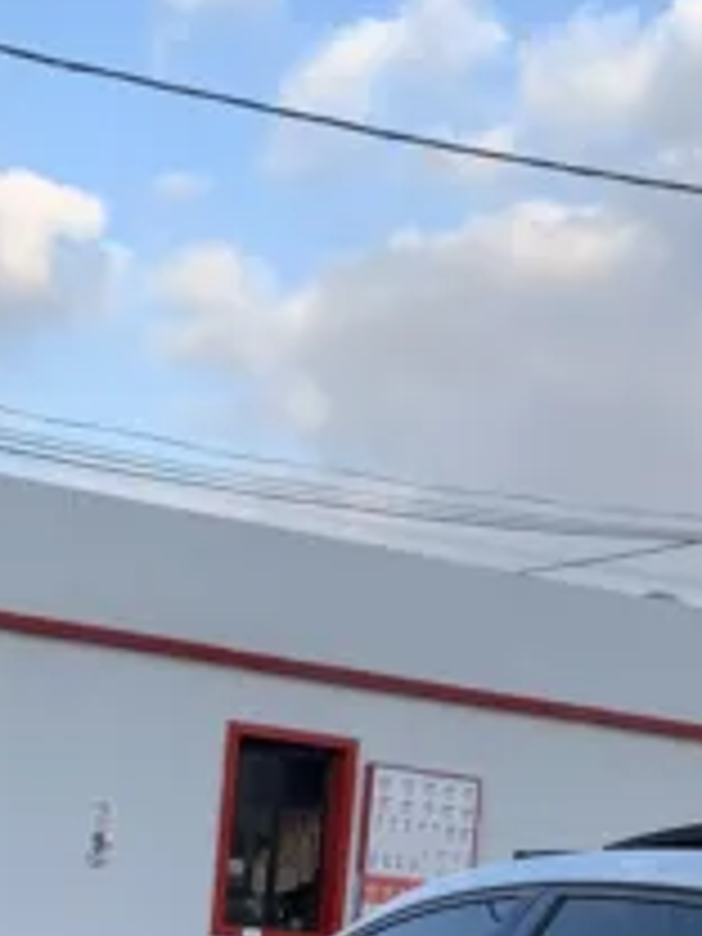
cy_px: 1246
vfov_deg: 19.9
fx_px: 2434
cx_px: 486
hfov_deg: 16.4
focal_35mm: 90
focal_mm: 4.25
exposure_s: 1/635
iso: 25
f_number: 1.8
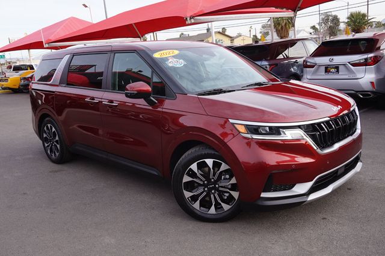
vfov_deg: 39.9
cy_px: 128
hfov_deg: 57.2
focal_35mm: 33
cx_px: 192
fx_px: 353
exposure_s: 1/80
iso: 100
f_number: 8
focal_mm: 22
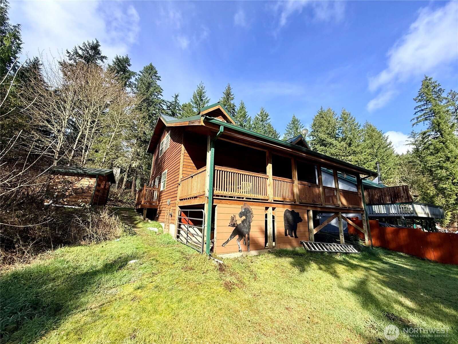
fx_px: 185
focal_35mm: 14
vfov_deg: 85.7
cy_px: 172
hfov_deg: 102.1
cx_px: 229
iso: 50
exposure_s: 1/888
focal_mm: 2.22
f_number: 2.2
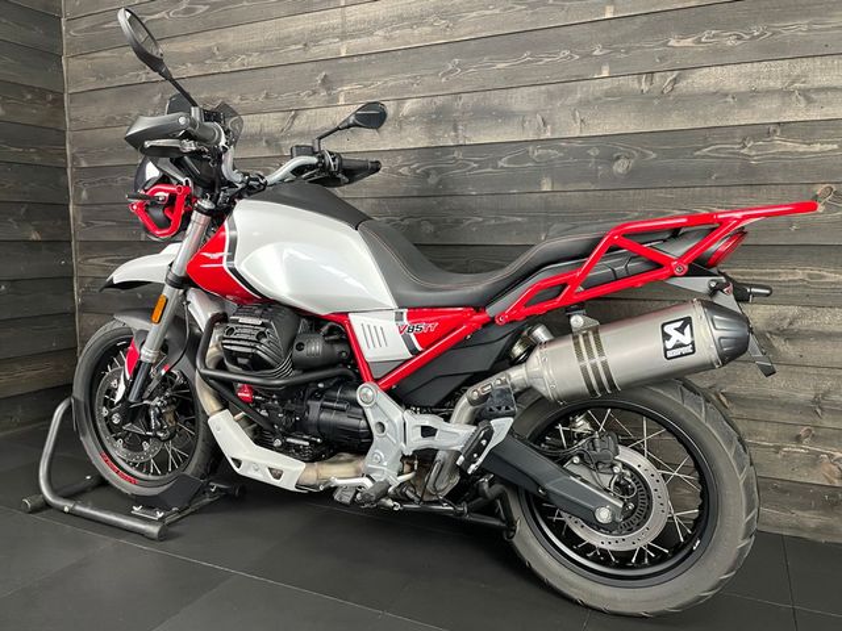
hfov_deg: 67.3
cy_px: 316
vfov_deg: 53.1
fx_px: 632
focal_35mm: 26
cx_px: 421
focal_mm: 4.2
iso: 400
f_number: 1.6
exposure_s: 1/50
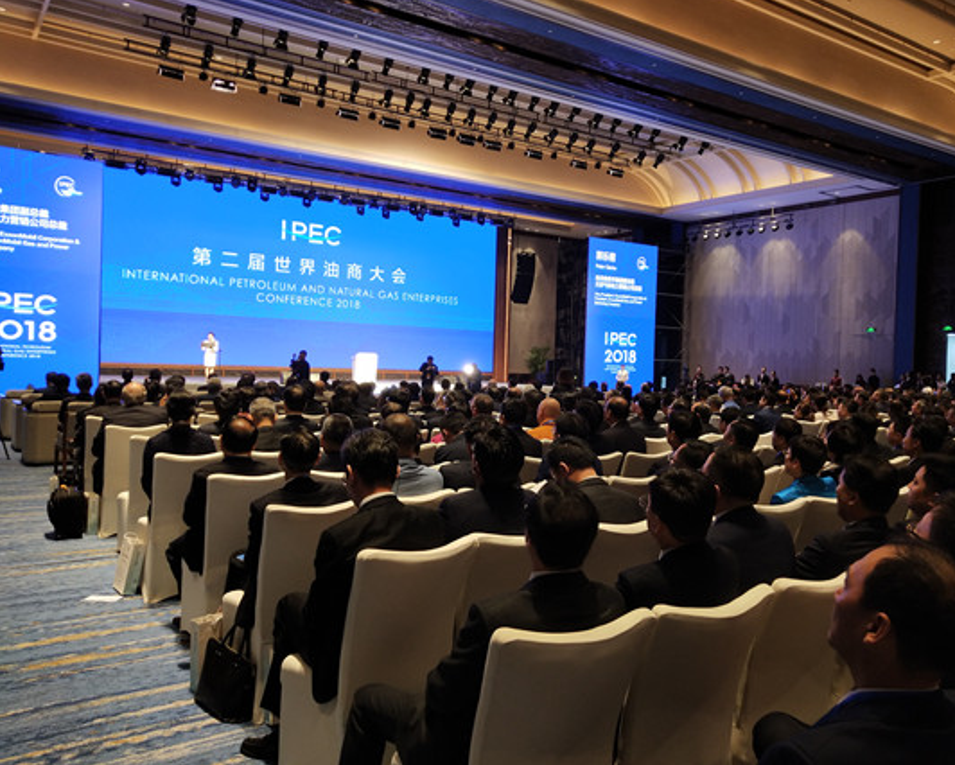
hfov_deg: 54.1
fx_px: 933
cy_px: 379
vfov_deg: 44.6
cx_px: 524
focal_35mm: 33
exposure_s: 1/50
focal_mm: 3.95
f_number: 1.8
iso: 164
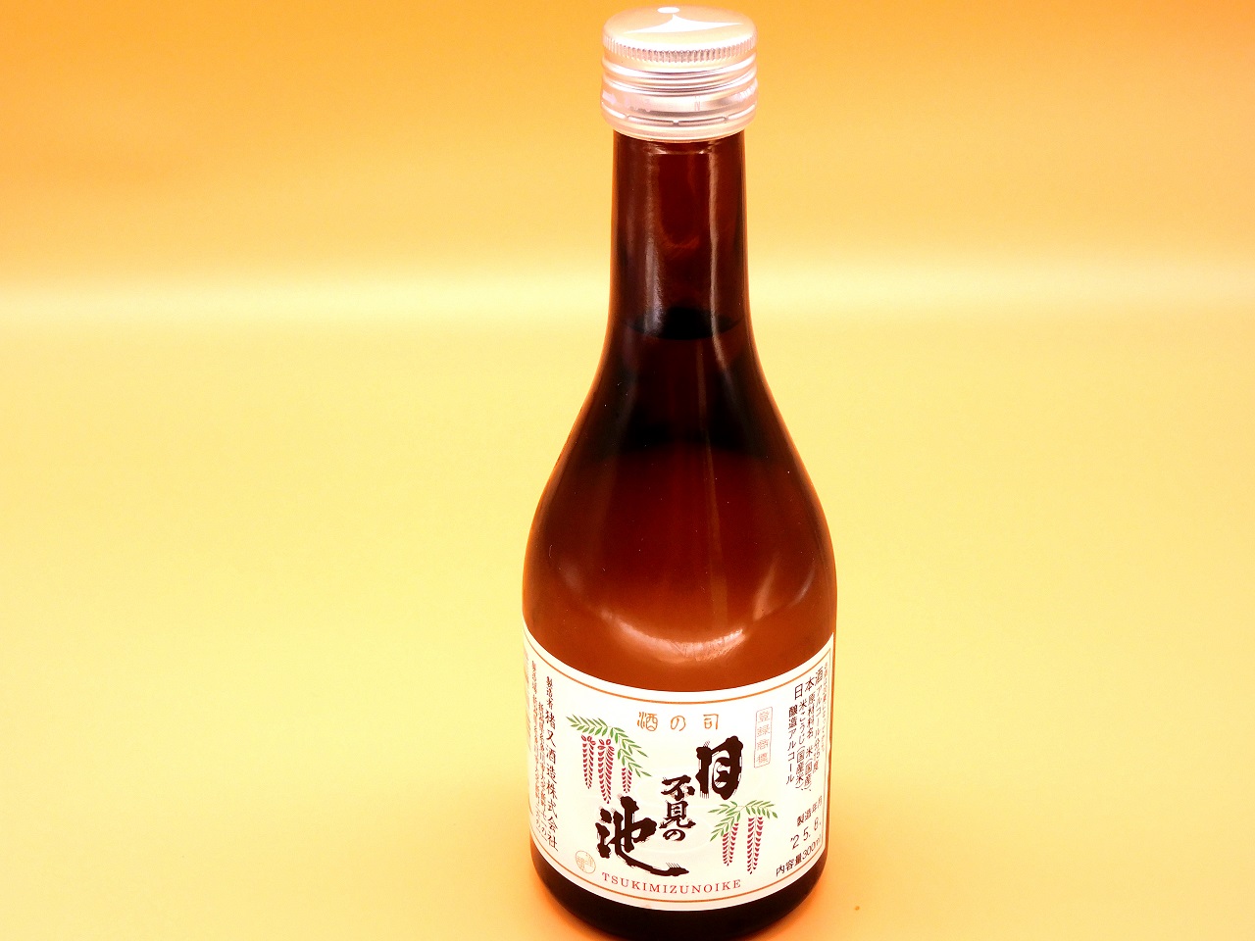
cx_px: 628
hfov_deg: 29.8
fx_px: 2357
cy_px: 470
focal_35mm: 65
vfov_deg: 22.6
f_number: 4.2
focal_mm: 11.6
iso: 125
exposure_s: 1/80
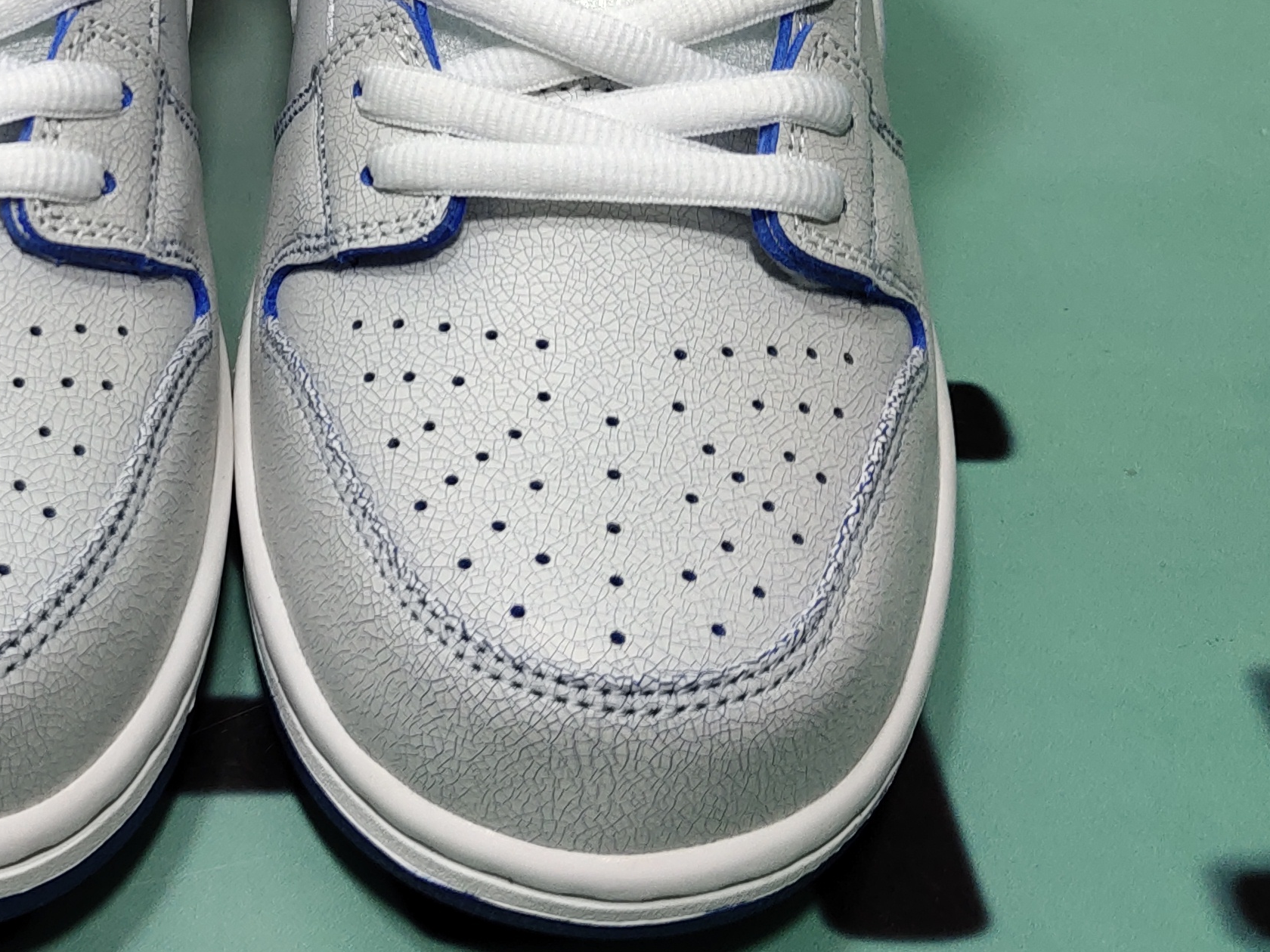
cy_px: 145
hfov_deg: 25.8
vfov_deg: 20.1
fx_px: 2642
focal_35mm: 72
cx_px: 40
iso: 63
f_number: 1.79
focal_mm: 4.35
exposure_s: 1/100
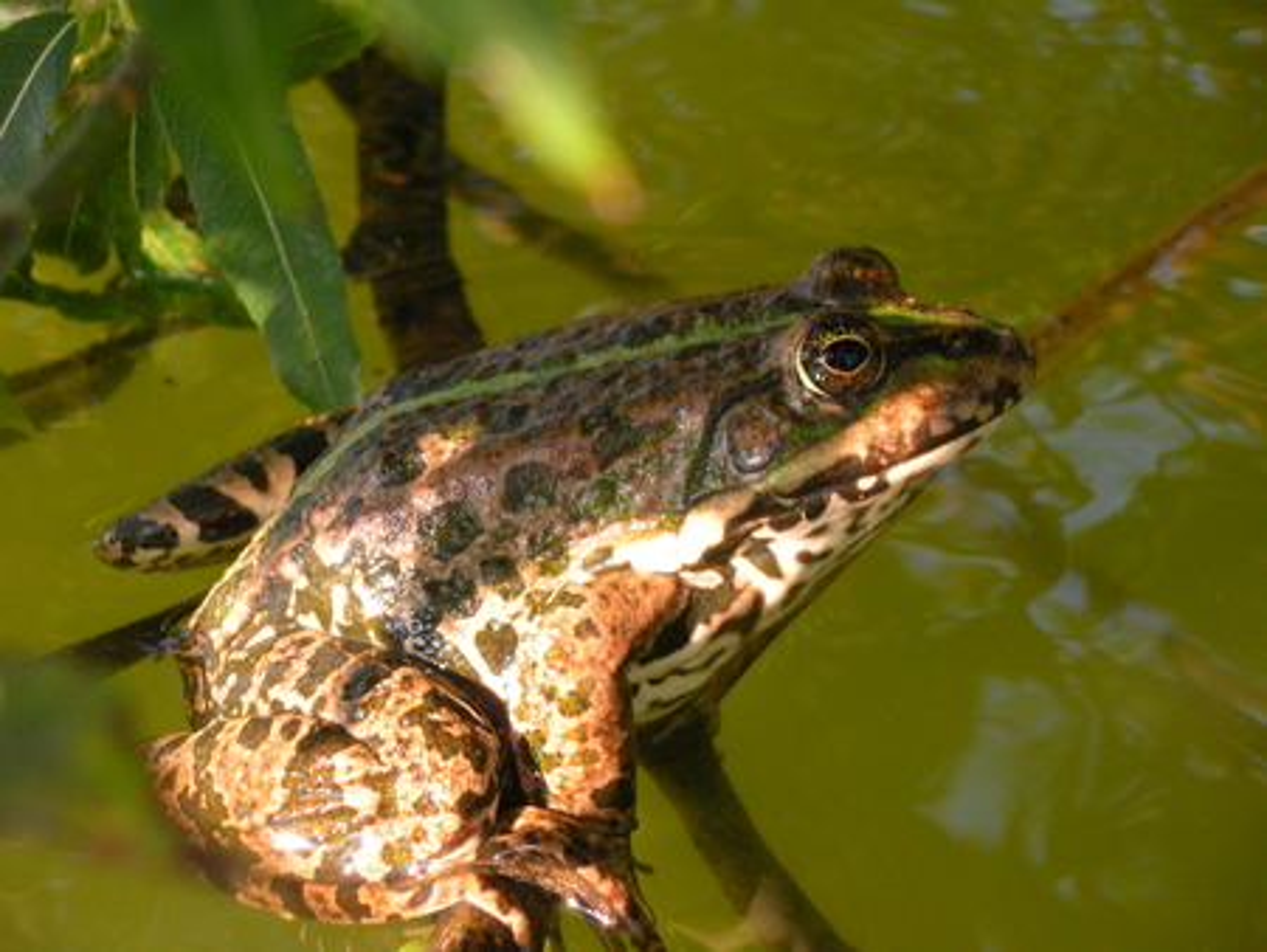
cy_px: 476
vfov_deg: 14.8
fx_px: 3662
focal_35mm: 100
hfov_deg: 19.6
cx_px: 634
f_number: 5
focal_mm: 17.4
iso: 180
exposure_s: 1/117
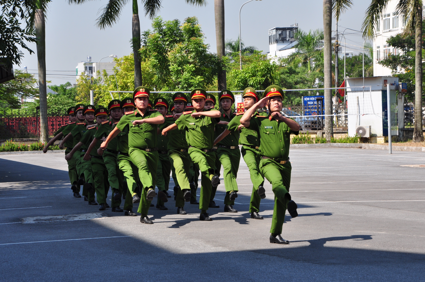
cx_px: 212
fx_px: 1238
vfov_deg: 13.0
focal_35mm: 105
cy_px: 141
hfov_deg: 19.5
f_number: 13
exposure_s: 1/200
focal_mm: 70
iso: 200
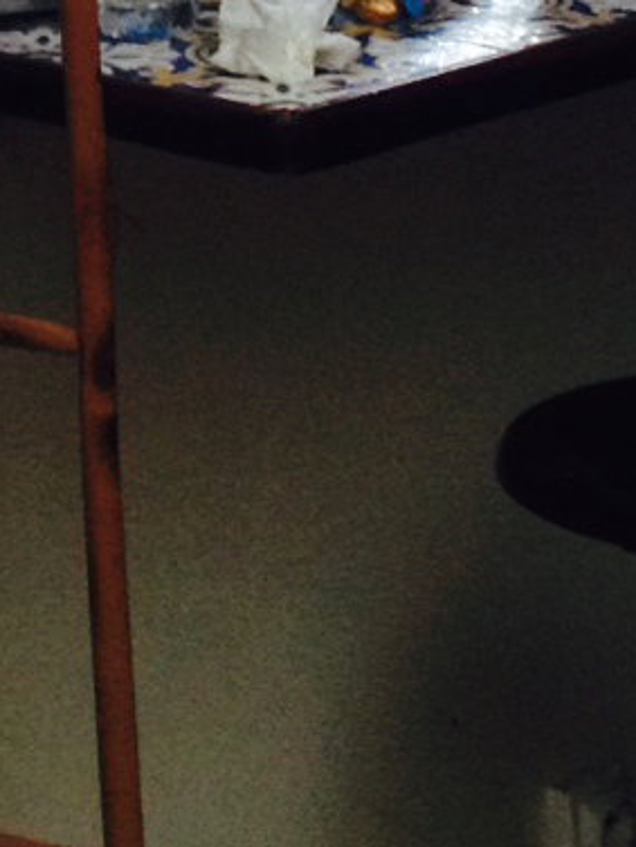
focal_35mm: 190
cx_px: -2
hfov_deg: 7.8
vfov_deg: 9.8
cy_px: -791
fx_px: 4652
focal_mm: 4.28
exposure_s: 1/20
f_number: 2.4
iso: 125
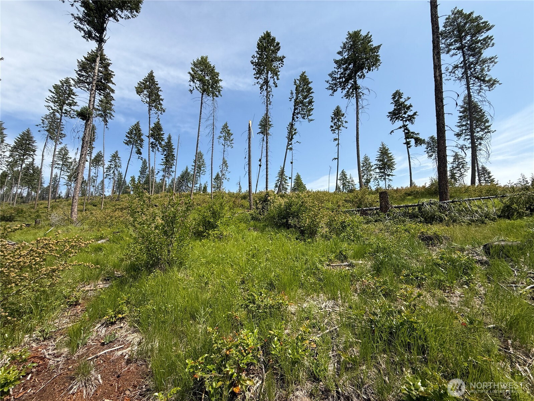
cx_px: 267
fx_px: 216
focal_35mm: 14
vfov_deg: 85.7
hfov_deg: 102.1
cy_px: 200
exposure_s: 1/1698
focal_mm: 2.22
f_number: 2.2
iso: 50
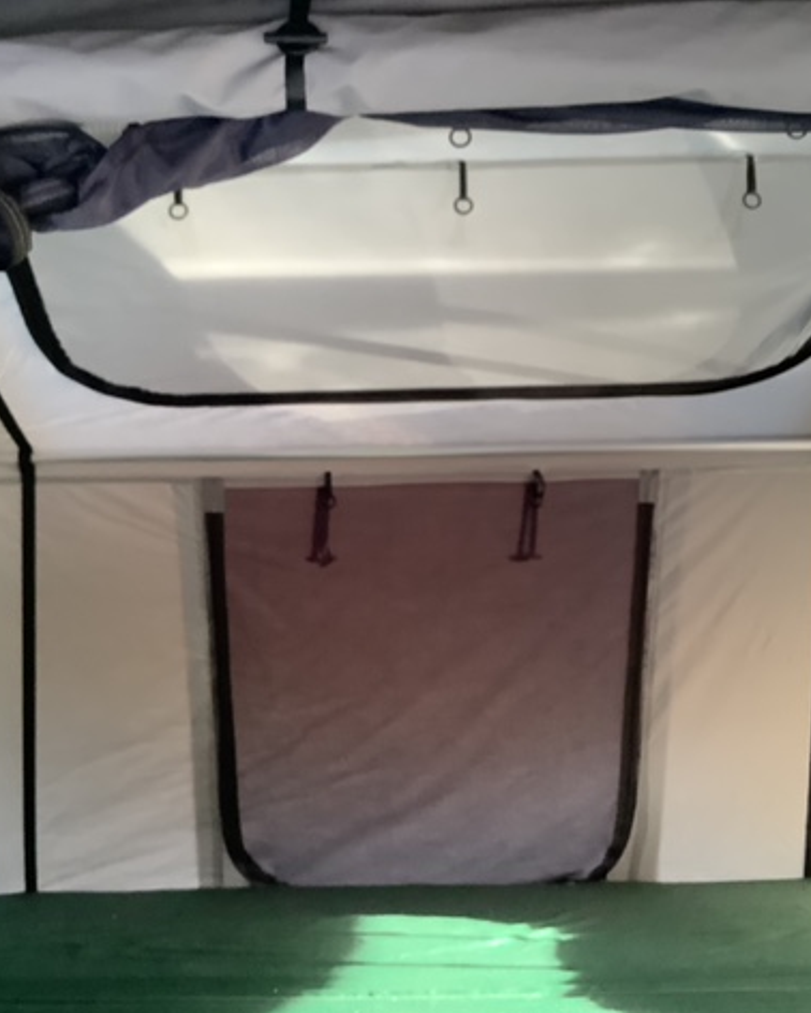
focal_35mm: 41
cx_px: 350
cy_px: 513
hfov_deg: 36.4
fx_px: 1229
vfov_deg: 44.8
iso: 320
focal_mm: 3.3
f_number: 2.4
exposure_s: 1/60
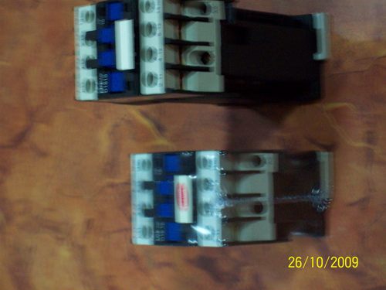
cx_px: 193
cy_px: 145
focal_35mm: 111
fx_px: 1238
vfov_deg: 13.3
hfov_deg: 17.7
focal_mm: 18.6
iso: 200
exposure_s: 1/8
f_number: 5.2
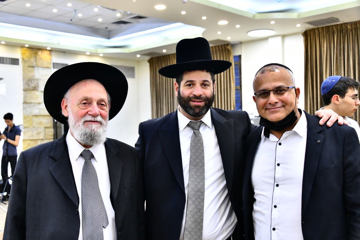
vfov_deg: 30.5
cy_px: 120
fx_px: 440
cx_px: 180
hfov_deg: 44.5
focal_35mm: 44
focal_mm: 44
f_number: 5.6
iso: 3200
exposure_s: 1/125
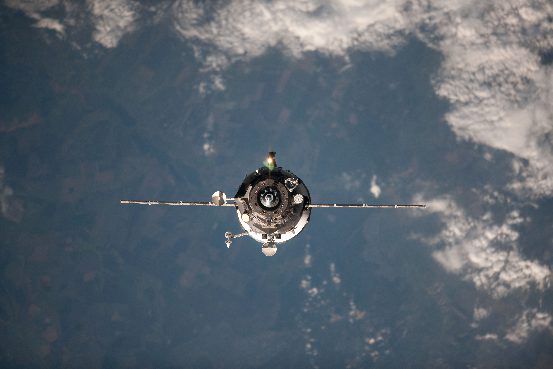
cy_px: 184
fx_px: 6144
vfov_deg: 3.4
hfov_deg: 5.2
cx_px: 276
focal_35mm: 400
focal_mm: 400
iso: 400
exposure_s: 1/8000
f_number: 2.8
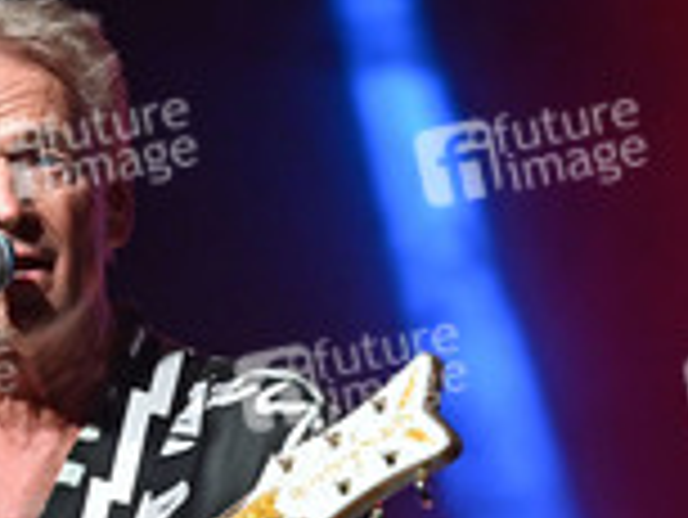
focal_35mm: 567
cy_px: 491
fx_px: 11278
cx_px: -38
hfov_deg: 3.5
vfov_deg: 2.6
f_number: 4
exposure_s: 1/320
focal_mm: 200
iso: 3200
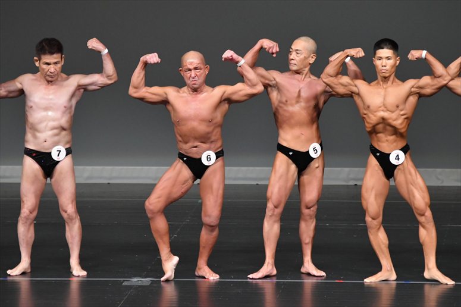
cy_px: 154
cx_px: 230
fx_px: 4032
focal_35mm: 315
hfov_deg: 6.5
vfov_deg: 4.4
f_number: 5.6
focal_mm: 210
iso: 4000
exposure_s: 1/400
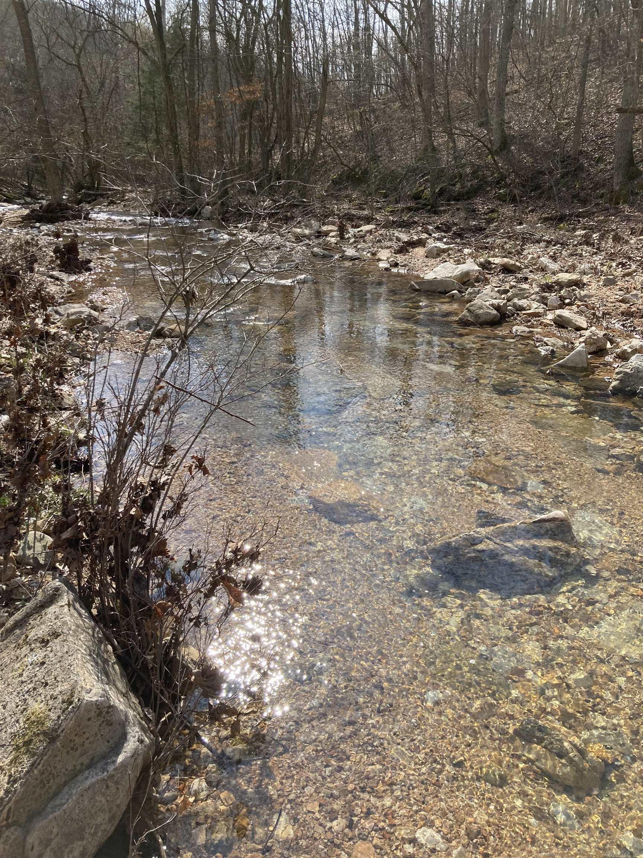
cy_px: 429
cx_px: 322
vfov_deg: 63.4
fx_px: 693
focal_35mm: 28
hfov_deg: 49.7
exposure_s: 1/1919
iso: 20
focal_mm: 3.99
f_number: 1.8
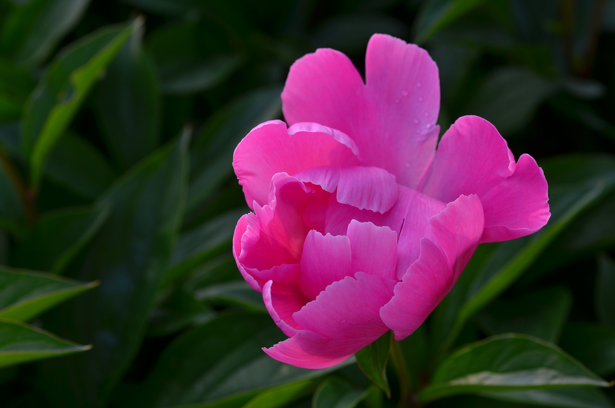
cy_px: 204
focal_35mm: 135
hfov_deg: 15.2
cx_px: 308
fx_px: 2301
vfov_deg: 10.1
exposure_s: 1/320
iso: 100
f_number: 8
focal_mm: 90
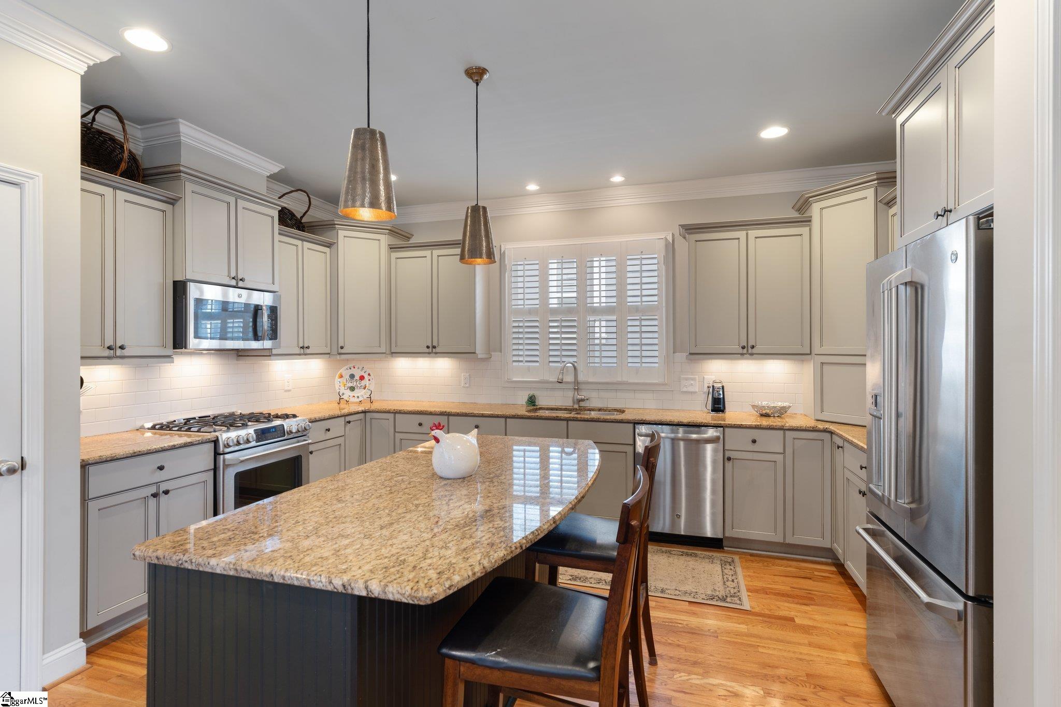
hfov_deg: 90.0
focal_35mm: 18
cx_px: 530
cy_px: 354
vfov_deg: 67.4
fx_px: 530
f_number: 8
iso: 200
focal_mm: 18
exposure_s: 2
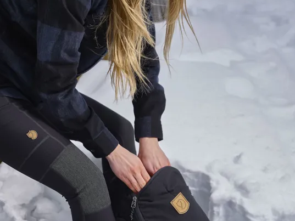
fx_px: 648
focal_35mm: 76
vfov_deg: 19.3
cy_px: 150
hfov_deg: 25.5
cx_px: 97
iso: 100
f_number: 4
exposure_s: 1/400
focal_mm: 64
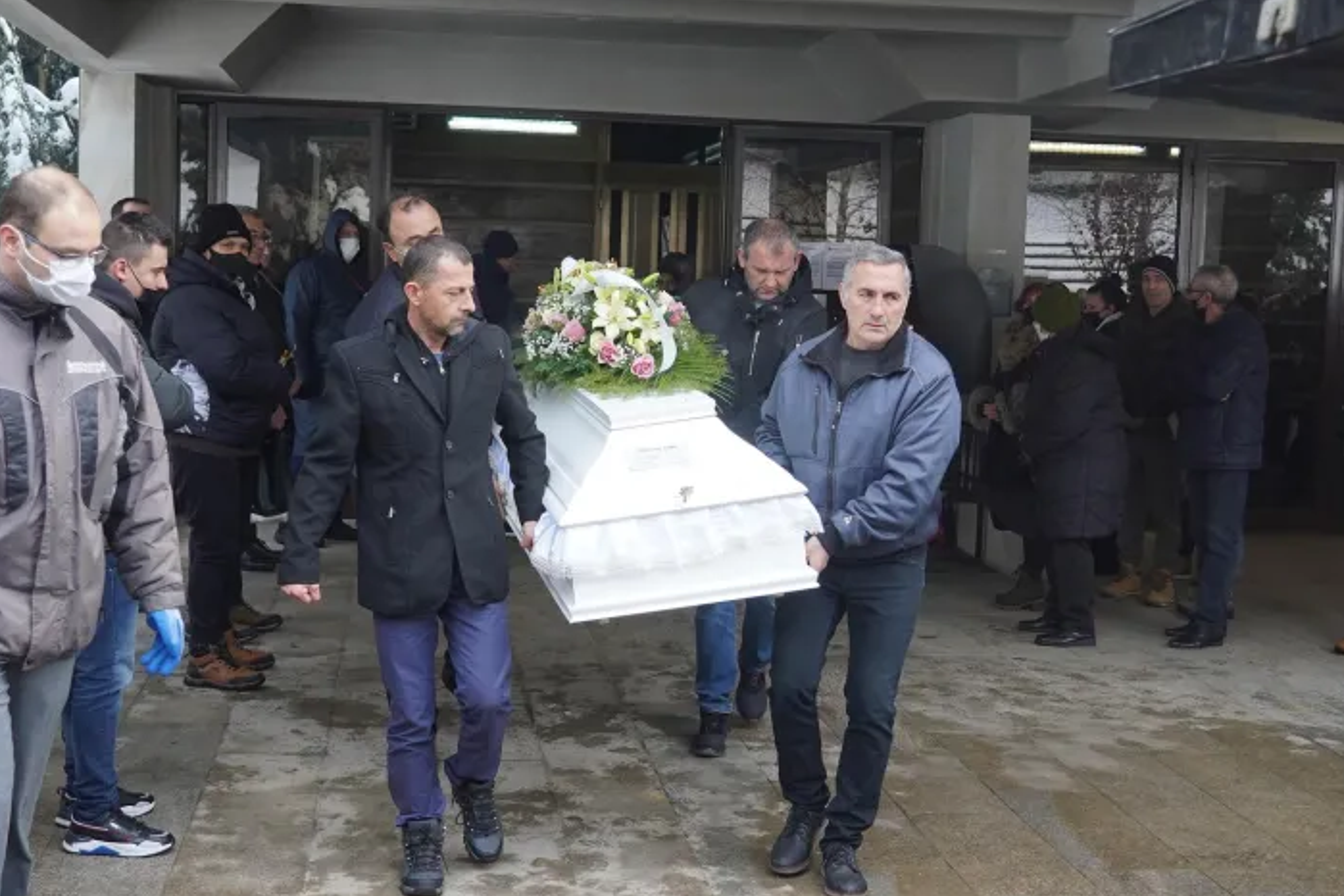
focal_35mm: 50
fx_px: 1867
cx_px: 665
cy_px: 445
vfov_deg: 27.0
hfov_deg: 39.6
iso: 1000
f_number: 4
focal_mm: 31
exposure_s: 1/400
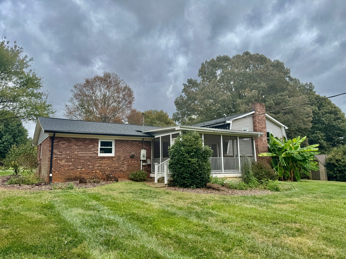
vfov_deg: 56.8
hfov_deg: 71.6
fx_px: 240
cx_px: 173
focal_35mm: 24
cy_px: 130
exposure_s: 1/4049
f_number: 1.78
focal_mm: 6.76
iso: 80
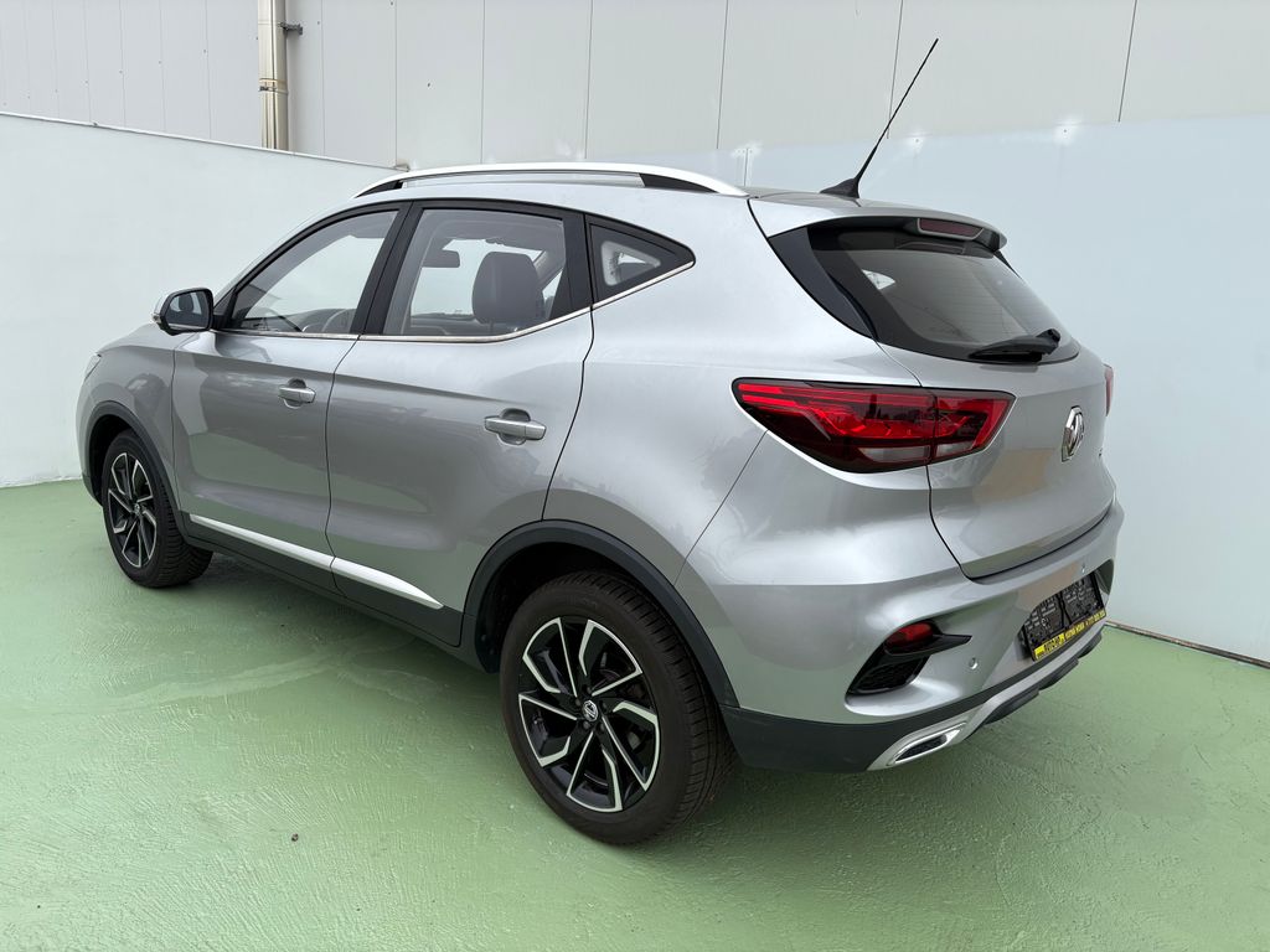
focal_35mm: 26
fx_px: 954
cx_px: 635
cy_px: 476
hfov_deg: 67.3
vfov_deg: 53.1
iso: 50
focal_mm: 5.96
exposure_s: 1/701
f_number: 1.6
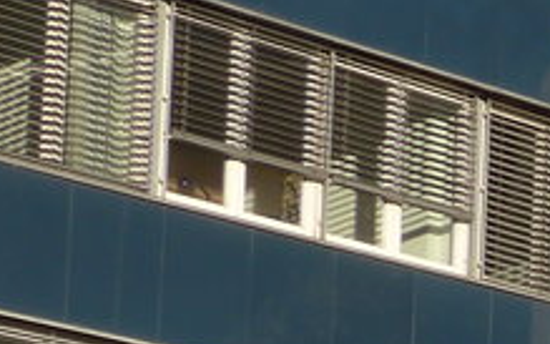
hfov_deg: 6.9
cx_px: 1409
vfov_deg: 4.5
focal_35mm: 285
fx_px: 4273
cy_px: 741
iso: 80
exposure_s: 1/640
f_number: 3.2
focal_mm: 10.1
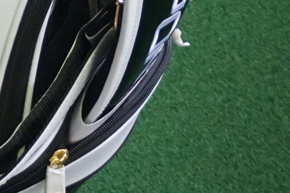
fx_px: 1779
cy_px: -246
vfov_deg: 6.0
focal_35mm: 221
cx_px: -506
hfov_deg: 8.2
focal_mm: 25
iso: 1600
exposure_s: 1/160
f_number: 4.5
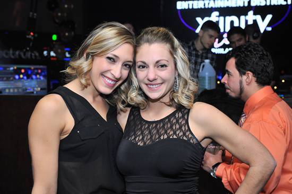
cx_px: 146
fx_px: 446
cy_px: 97
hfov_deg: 36.3
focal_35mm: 55
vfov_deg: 24.6
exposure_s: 1/100
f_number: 6.3
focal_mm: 55
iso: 1600
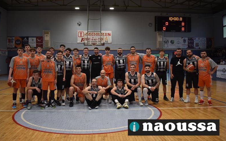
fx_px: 200
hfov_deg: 58.9
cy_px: 67
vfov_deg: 38.9
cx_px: 112
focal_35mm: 33
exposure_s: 1/250
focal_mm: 21
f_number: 3.8
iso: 640
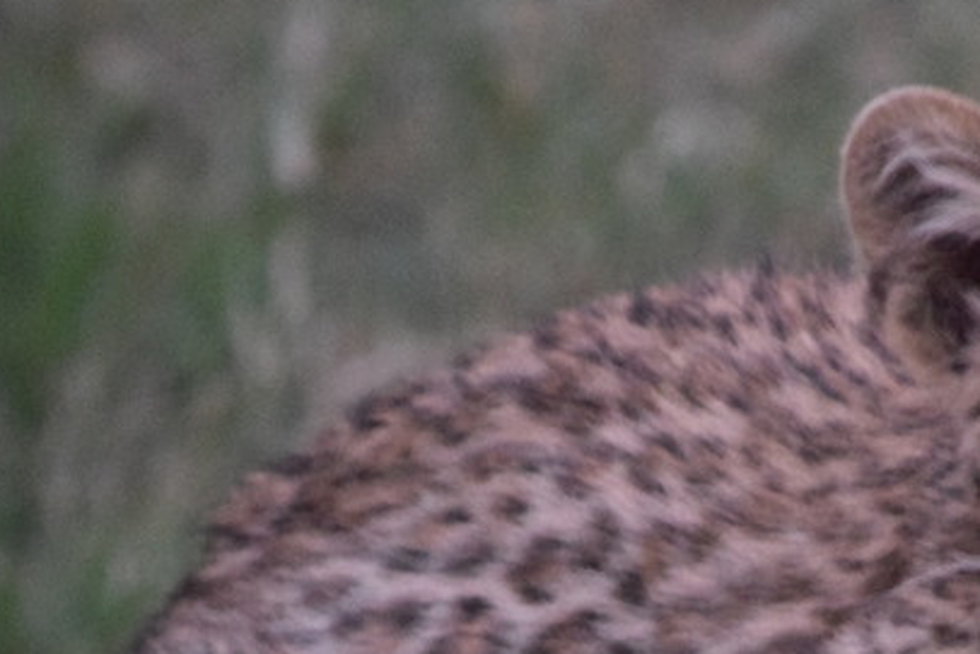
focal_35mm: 1296
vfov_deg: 1.1
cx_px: 799
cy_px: 847
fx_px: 35291
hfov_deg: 1.6
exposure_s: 1/50
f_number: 5.6
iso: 6400
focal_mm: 300
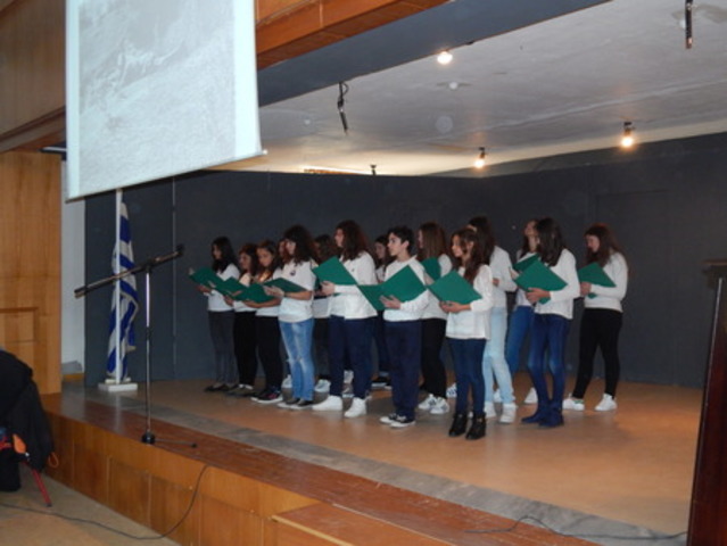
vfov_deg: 37.8
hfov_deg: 49.0
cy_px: 273
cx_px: 364
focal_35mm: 38
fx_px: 799
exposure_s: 1/30
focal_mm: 6.8
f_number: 3.4
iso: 400
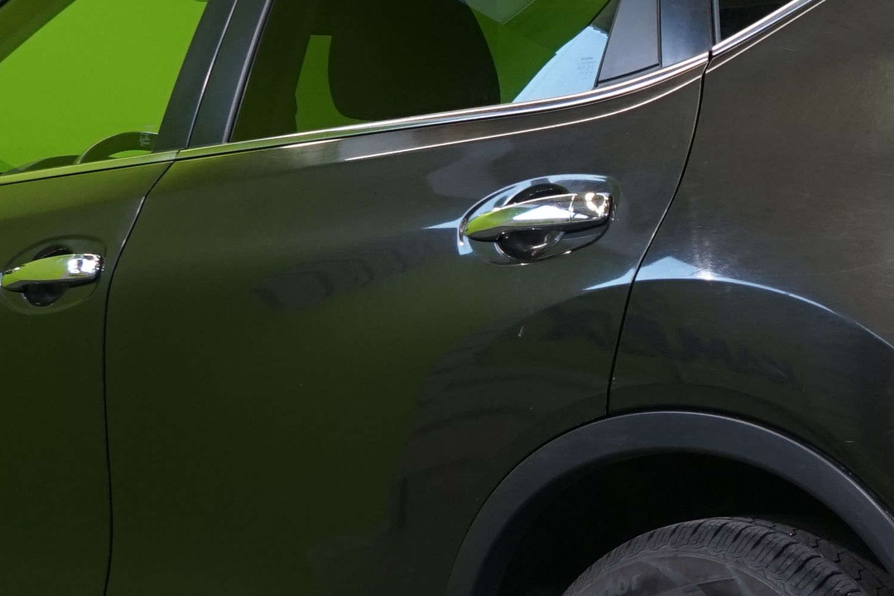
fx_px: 3005
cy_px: 305
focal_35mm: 121
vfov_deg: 11.3
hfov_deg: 16.7
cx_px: 782
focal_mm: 30
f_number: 6.3
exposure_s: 1/30
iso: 500
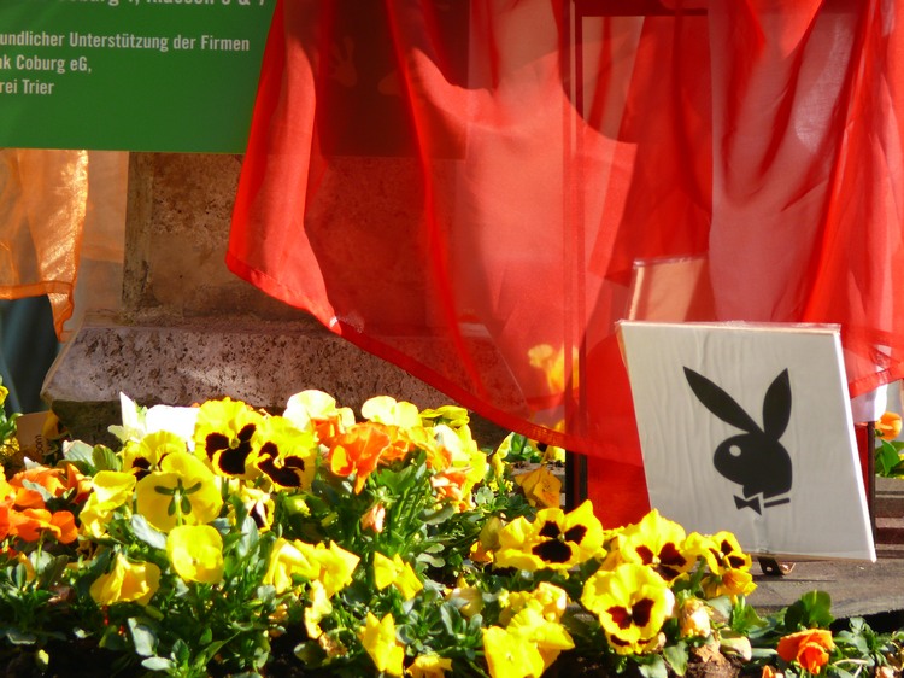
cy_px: 339
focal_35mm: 420
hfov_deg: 4.7
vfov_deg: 3.5
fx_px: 10965
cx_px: 452
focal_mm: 88.8
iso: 100
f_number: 4
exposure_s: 1/100
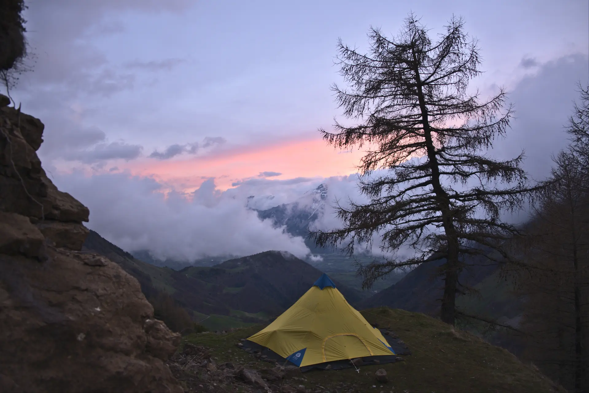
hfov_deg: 67.4
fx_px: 442
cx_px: 294
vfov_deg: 47.9
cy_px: 196
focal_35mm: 27
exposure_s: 1/30
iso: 160
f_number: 2.8
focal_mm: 18
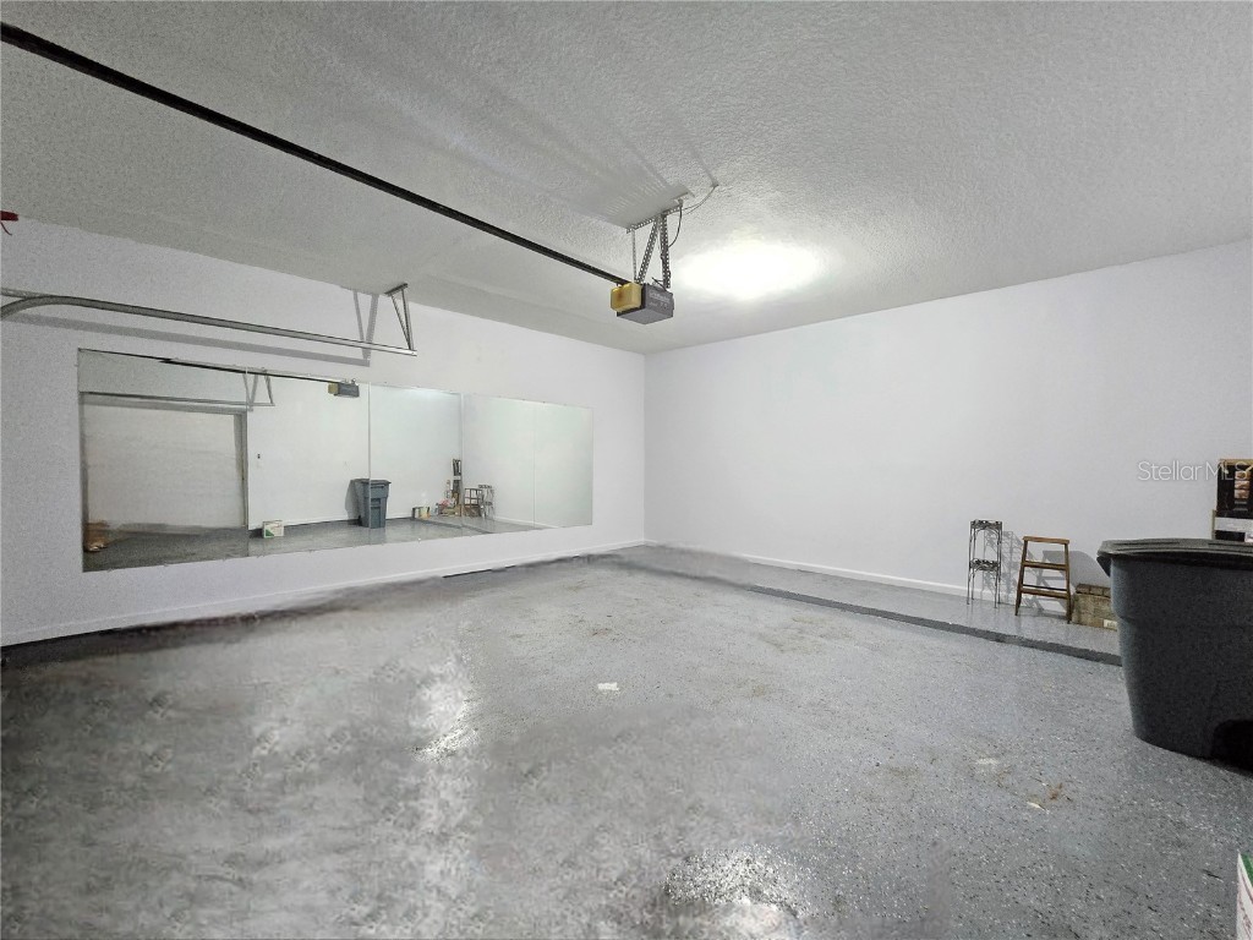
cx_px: 626
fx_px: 471
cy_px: 470
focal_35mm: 13
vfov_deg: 89.9
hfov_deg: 106.2
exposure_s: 1/24
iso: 2000
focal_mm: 2.2
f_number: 2.2
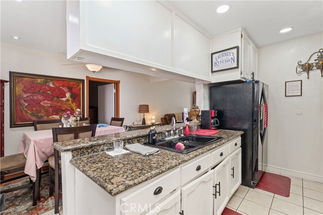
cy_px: 108
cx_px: 162
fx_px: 148
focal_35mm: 16
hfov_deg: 95.0
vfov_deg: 72.0
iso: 250
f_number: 8
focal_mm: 16.5
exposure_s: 1/5
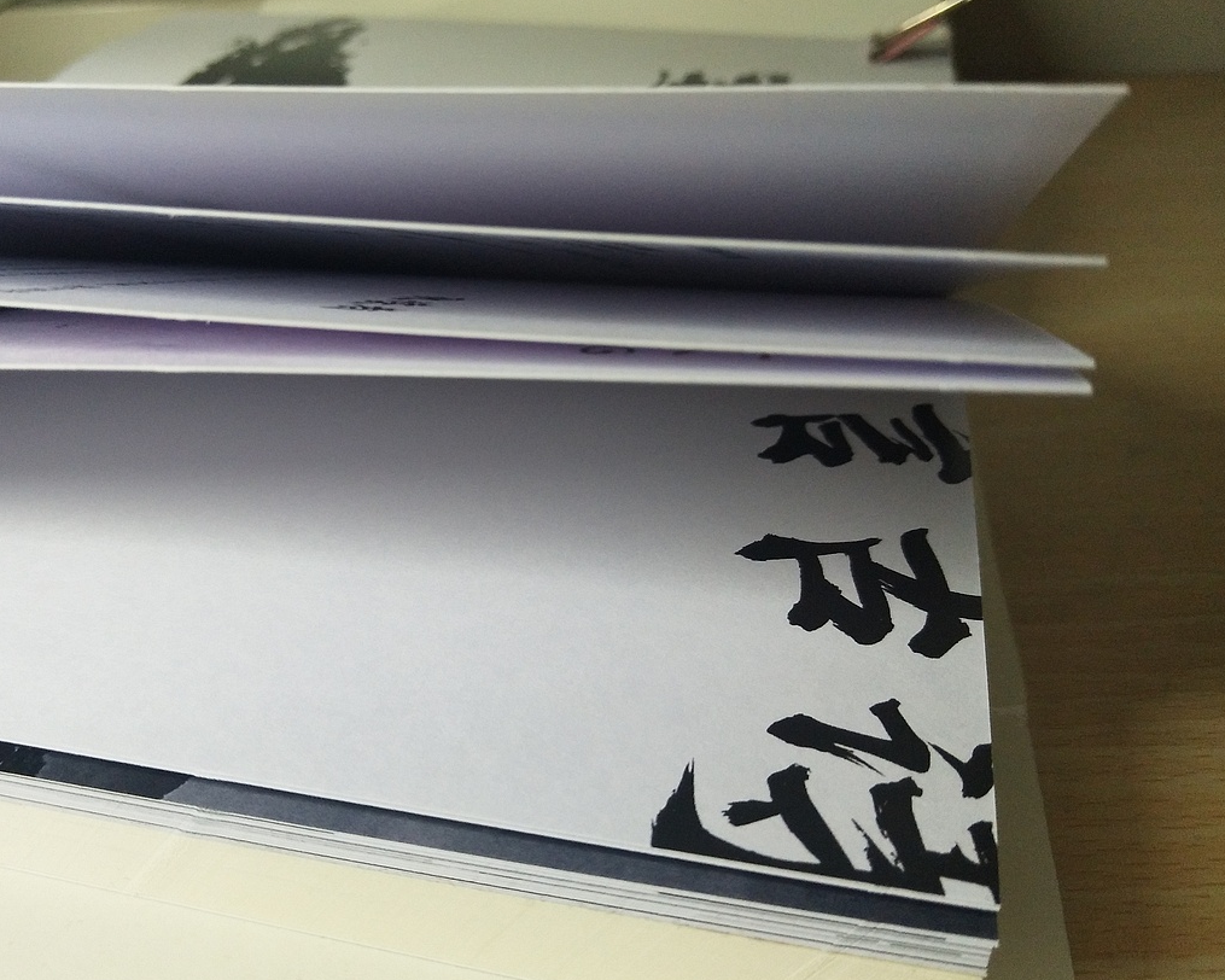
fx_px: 1160
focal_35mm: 32
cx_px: 461
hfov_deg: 55.0
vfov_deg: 45.8
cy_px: 513
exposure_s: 1/50
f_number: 2
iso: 250
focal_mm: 3.88
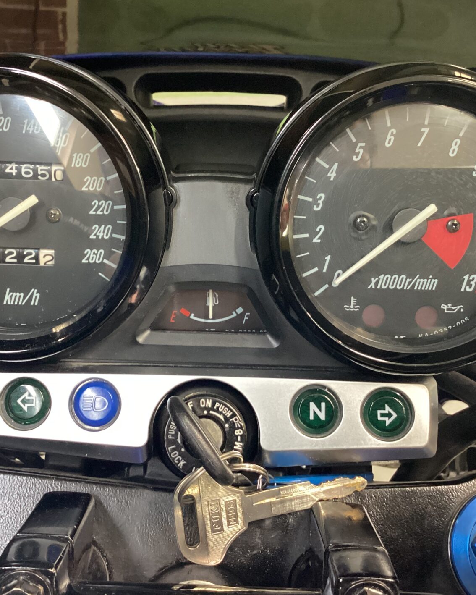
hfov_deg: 36.4
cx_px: 208
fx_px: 722
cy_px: 299
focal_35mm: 41
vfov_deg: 44.8
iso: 400
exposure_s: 1/30
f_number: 2.4
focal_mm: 3.3
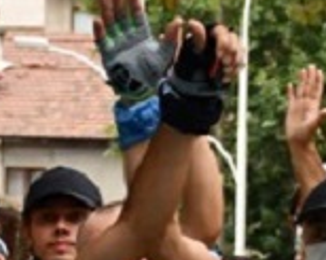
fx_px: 4011
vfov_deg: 3.7
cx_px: 191
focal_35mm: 416
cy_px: 507
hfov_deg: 4.7
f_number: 4.2
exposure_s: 1/250
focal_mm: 38
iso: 640
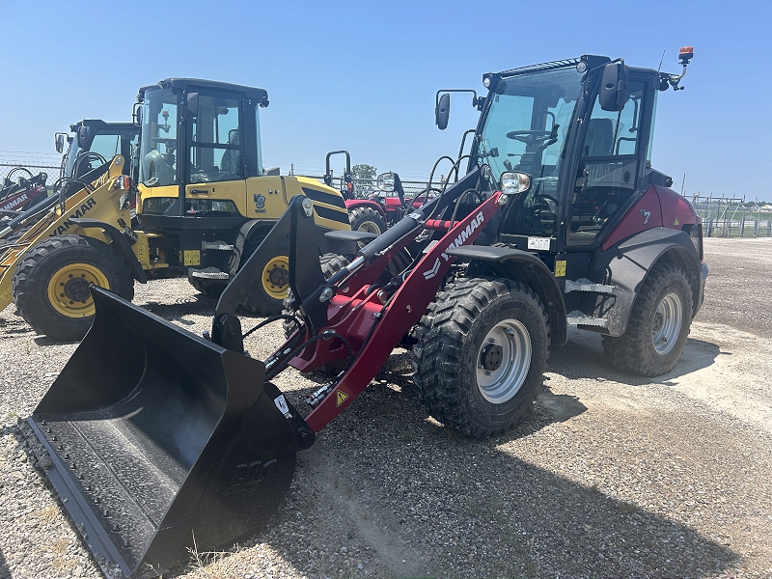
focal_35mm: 26
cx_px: 386
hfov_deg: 67.3
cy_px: 290
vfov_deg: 53.1
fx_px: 580
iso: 50
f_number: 1.5
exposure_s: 1/2513
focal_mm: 5.7
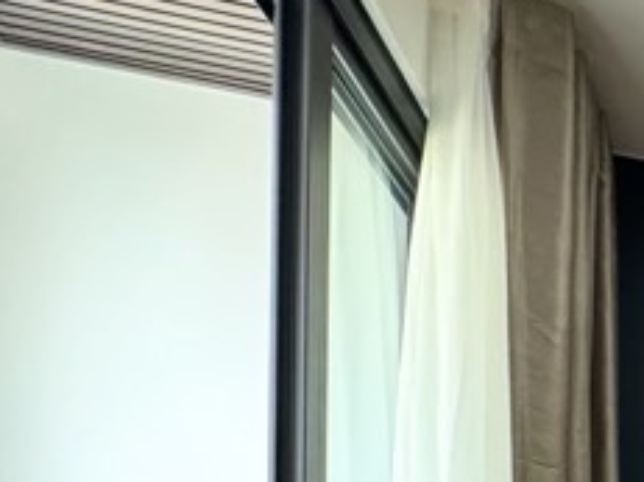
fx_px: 1153
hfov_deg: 18.6
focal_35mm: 62
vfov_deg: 20.3
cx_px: 1313
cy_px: 719
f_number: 2.2
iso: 160
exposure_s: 1/99
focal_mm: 2.22
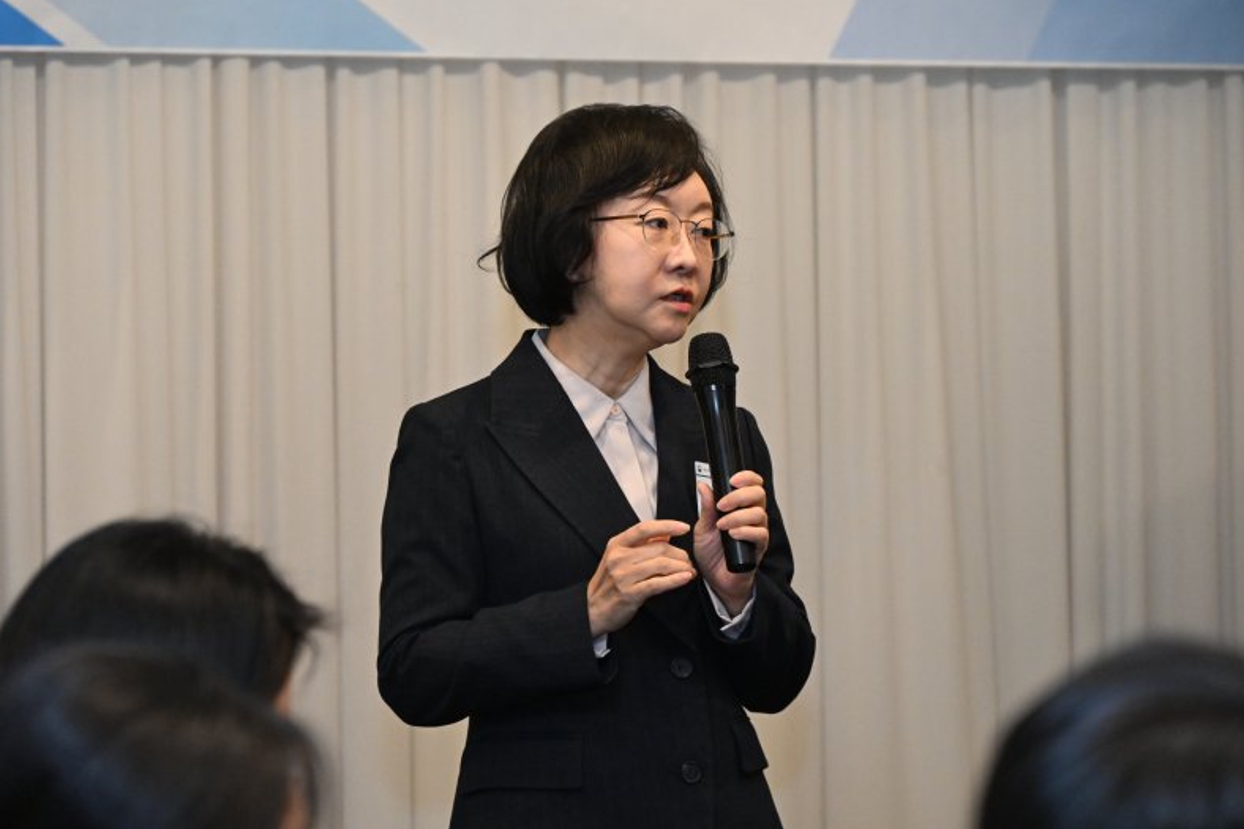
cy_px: 410
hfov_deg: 15.0
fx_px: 4733
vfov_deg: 10.0
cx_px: 619
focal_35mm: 137
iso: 8000
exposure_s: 1/200
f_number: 6.3
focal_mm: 135
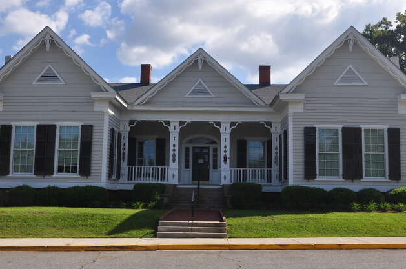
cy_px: 134
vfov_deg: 31.8
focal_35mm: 42
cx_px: 203
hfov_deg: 46.5
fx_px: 473
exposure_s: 1/320
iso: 200
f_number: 10
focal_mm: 22
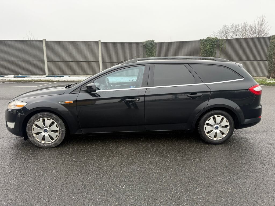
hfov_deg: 71.6
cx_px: 138
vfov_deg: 56.8
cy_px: 103
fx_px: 191
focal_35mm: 24
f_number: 1.78
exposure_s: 1/258
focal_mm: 6.76
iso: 100
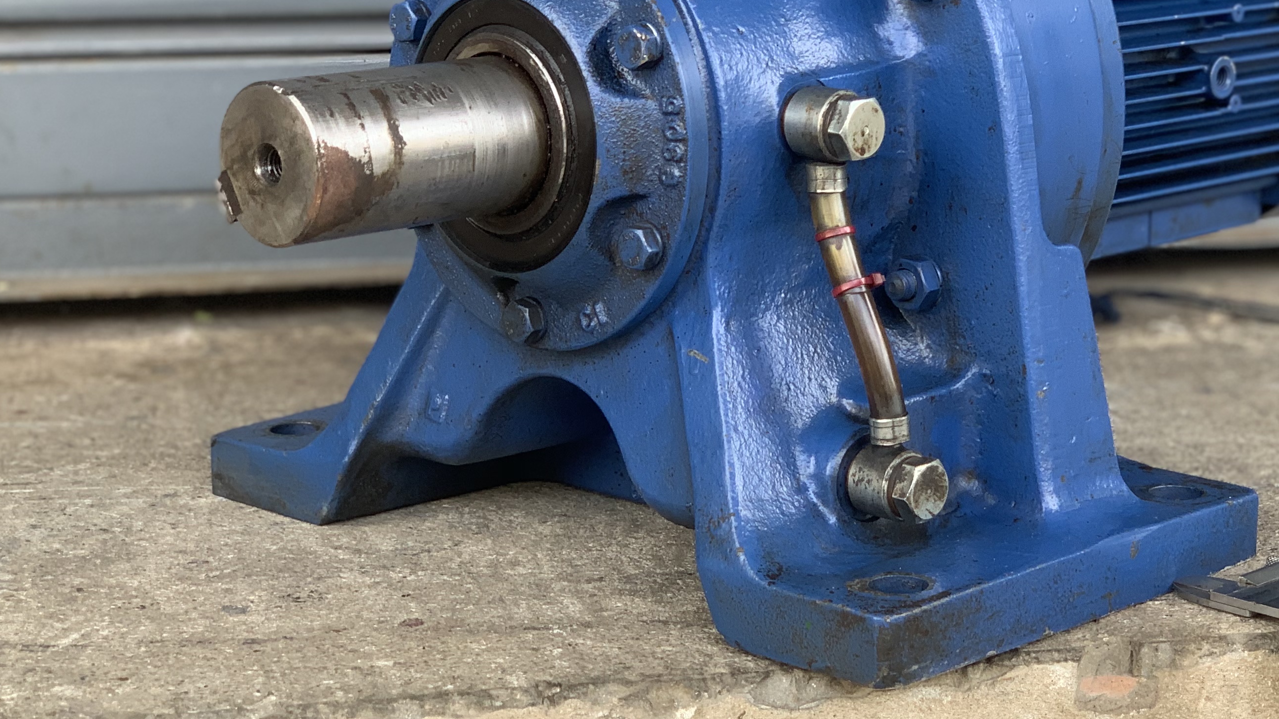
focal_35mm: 88
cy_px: 246
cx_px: 845
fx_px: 2984
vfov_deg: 13.7
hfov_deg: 24.1
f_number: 2.4
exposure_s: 1/122
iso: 50
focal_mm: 6
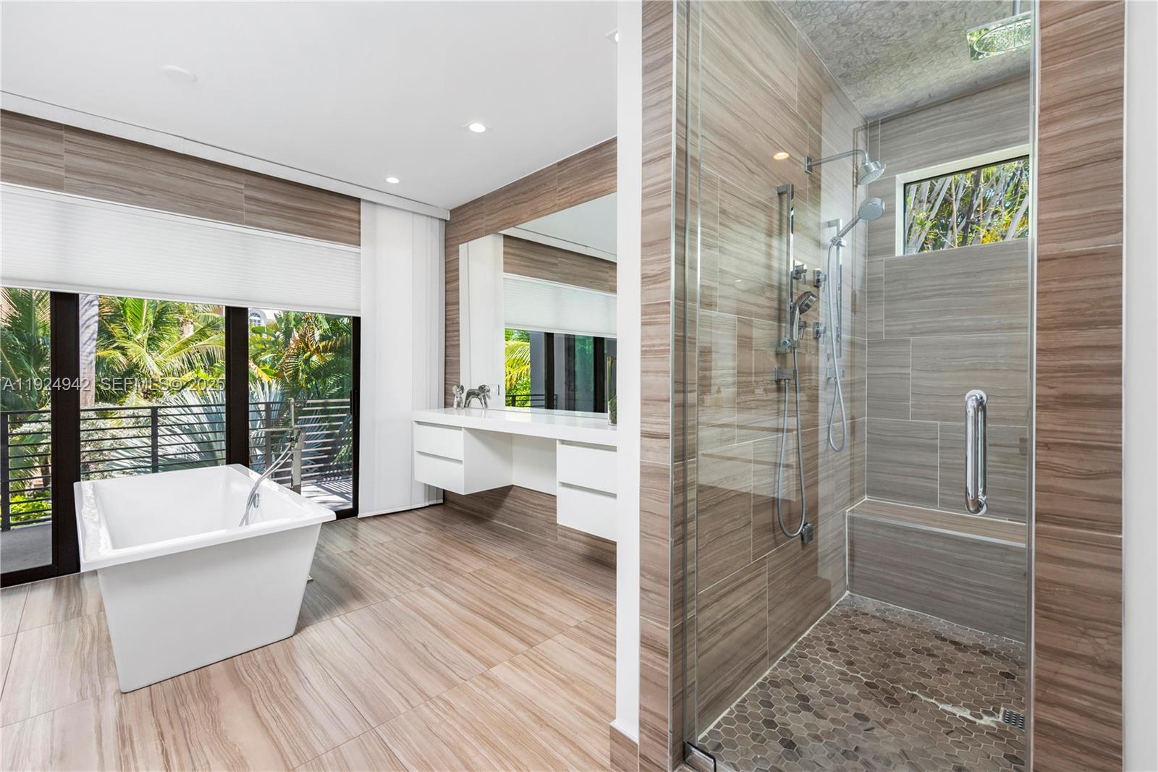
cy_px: 386
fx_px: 515
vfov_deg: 73.8
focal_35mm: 16
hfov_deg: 96.7
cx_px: 579
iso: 320
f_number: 8
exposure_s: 1/400
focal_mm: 16
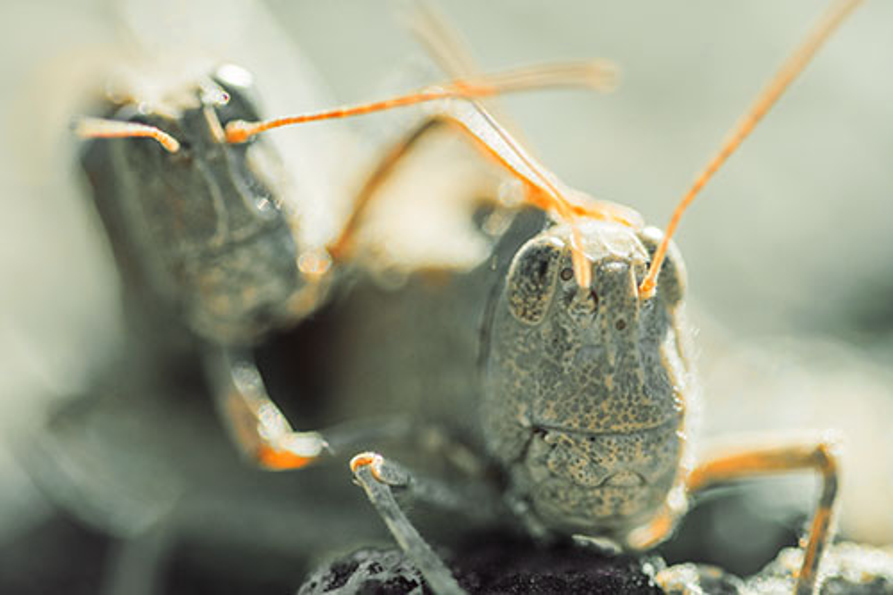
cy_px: 298
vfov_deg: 6.5
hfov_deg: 9.8
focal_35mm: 210
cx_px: 446
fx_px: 5207
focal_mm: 210
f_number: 9.5
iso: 220
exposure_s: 1/250
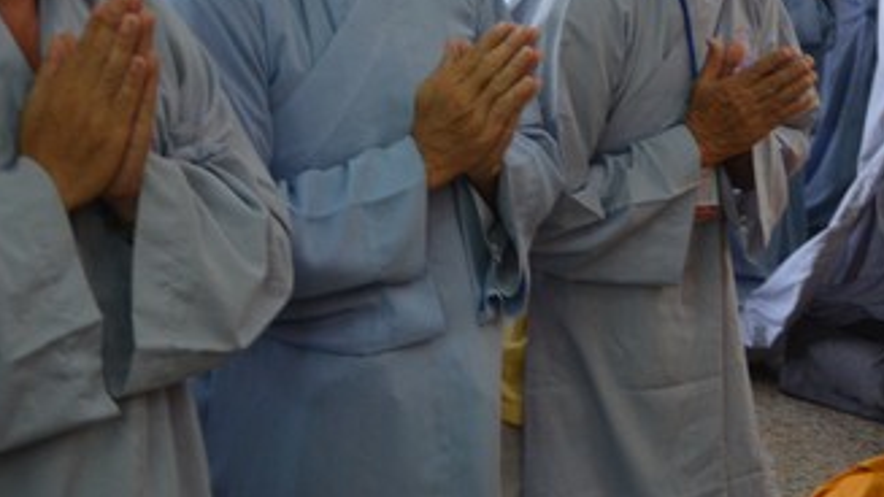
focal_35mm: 109
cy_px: 45
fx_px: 2556
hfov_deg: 19.2
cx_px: 827
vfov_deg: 11.0
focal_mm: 35
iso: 640
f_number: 4.5
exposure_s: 1/50
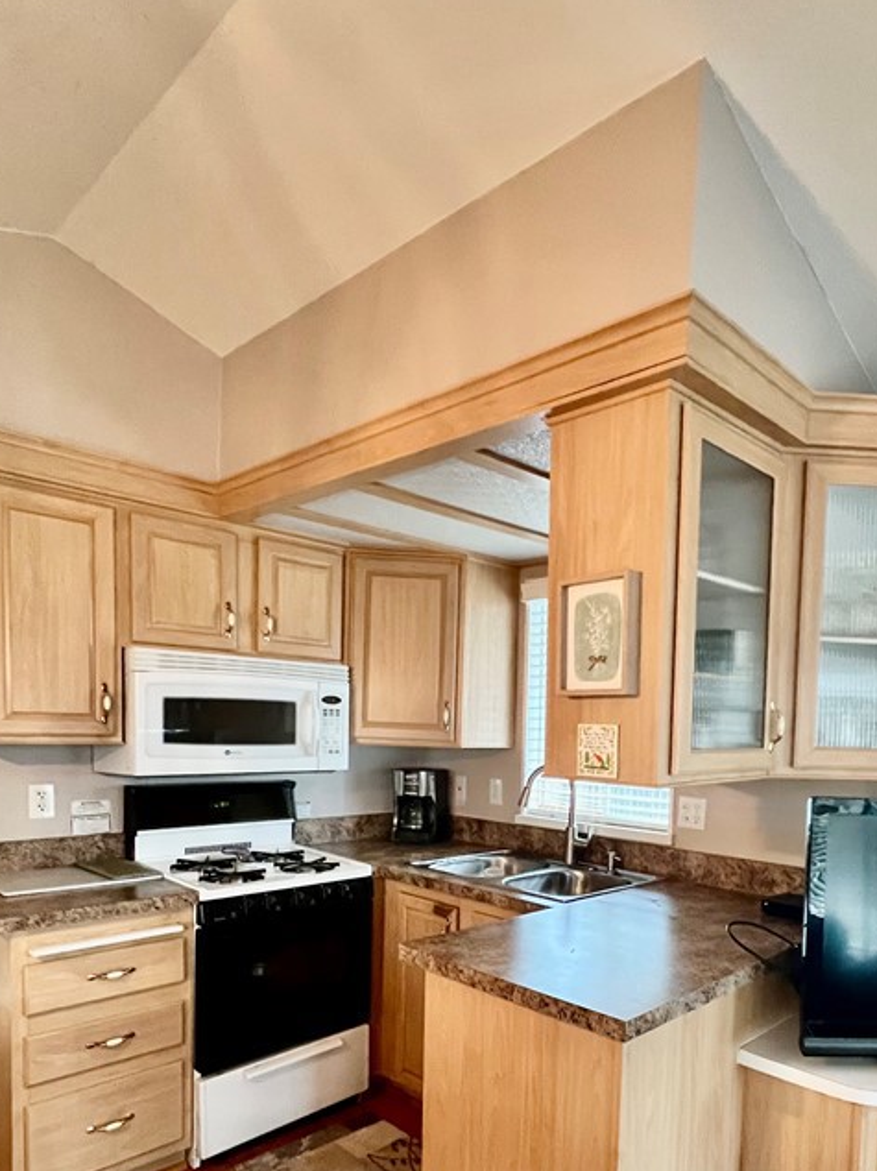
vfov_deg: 76.6
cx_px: 593
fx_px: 710
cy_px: 776
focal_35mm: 21
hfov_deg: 61.7
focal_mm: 1.57
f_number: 1.8
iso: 640
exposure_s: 1/60
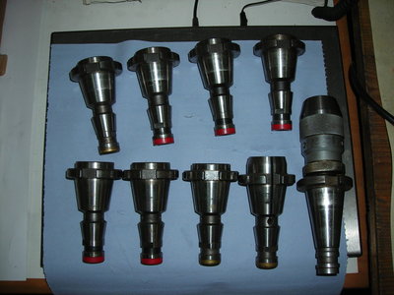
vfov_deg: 37.7
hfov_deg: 49.0
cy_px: 148
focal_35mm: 38
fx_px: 433
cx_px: 197
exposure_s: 1/60.1
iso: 50
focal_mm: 6.3
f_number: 3.2
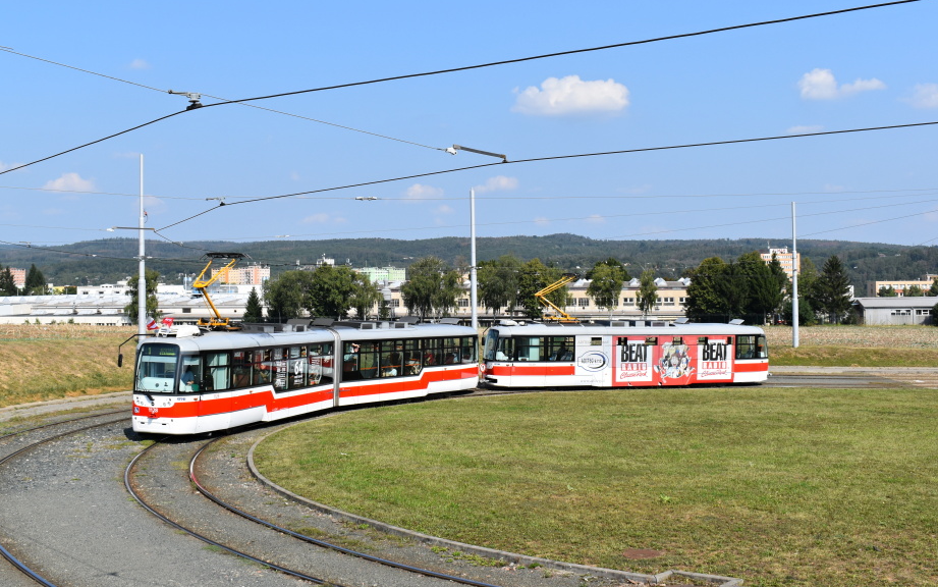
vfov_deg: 30.1
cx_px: 424
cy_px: 256
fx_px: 1088
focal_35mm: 43
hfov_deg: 46.6
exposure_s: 1/400
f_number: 10
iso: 200
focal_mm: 25
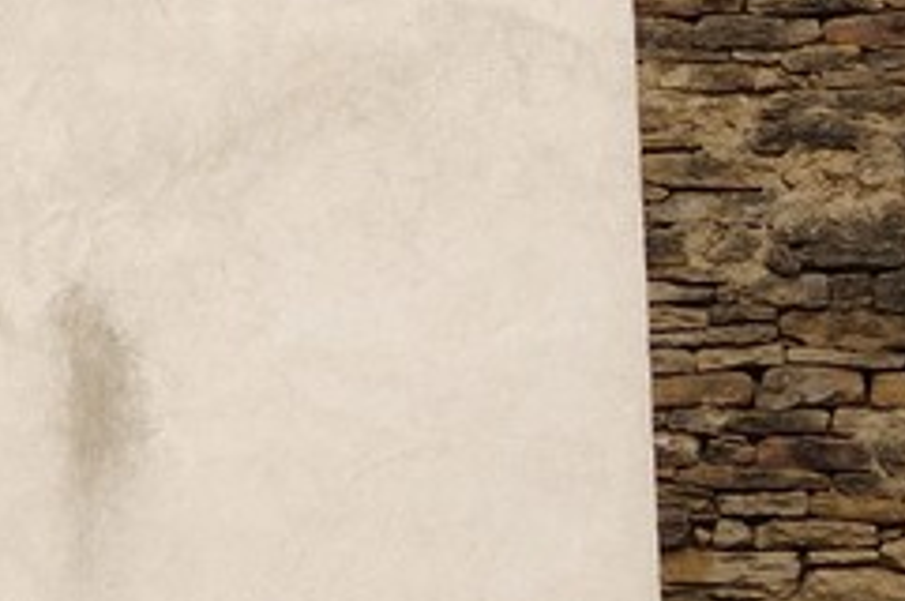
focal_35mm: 319
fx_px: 8008
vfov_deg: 4.3
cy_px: 492
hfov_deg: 6.0
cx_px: -1818
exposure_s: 1/125
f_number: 14
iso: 200
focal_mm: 48
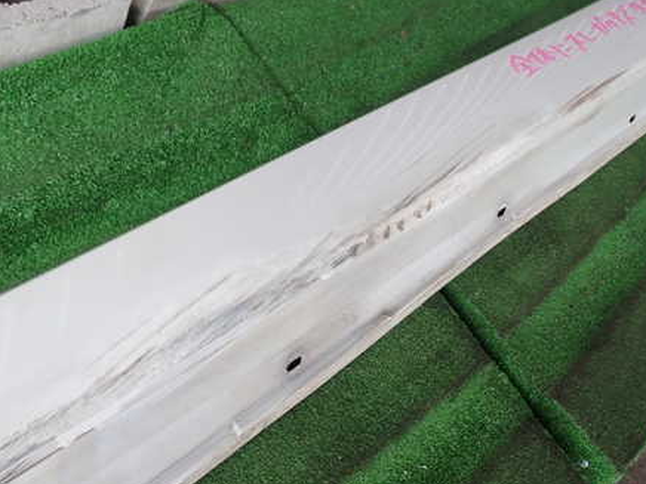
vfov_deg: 32.8
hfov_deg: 42.9
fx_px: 821
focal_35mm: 44
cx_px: 324
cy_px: 281
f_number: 2.4
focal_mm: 5.79
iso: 100
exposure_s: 1/60
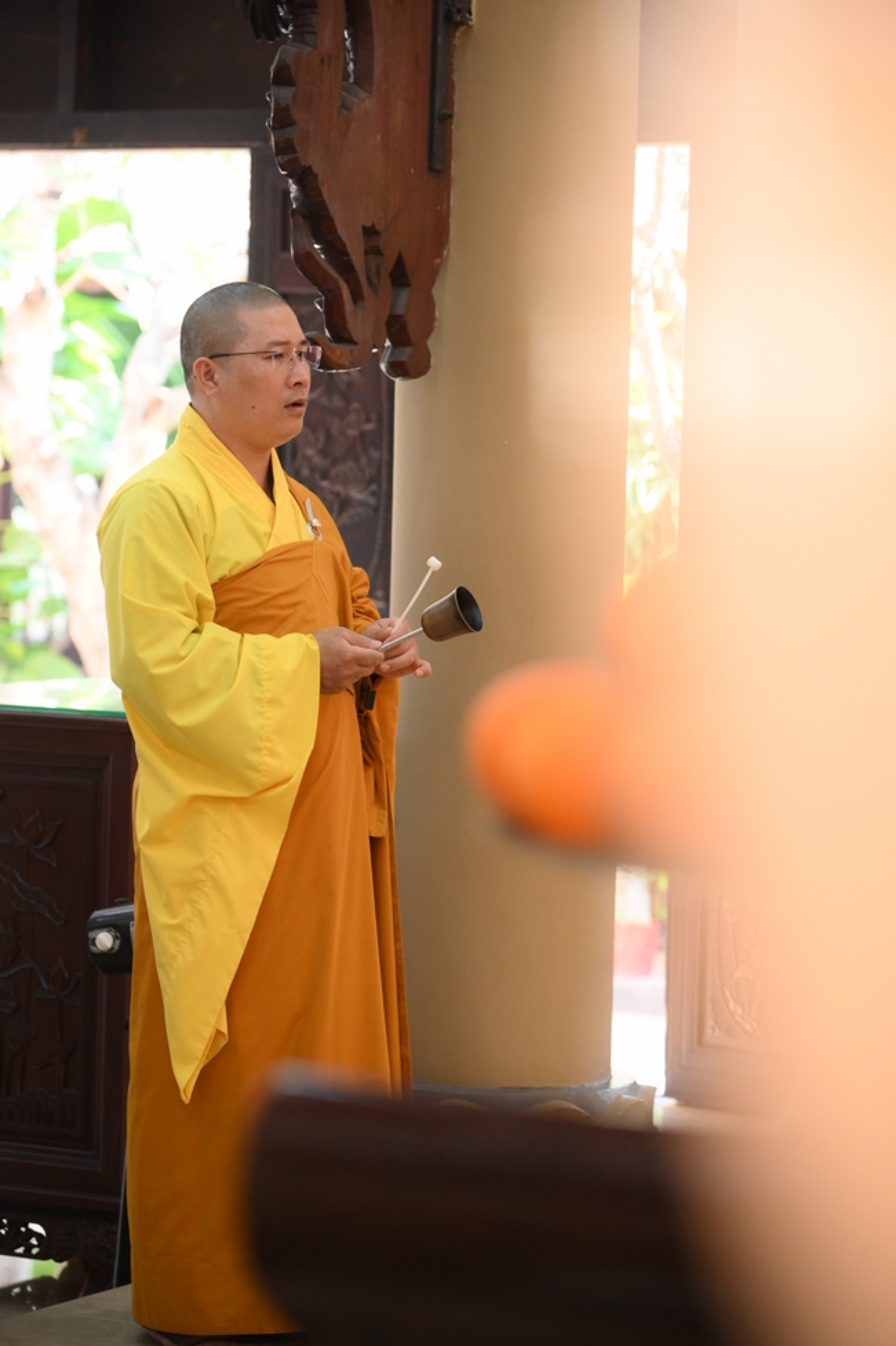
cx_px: 448
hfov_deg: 11.4
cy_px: 673
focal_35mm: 120
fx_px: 4486
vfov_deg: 17.1
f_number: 4
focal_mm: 120
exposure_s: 1/125
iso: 3200
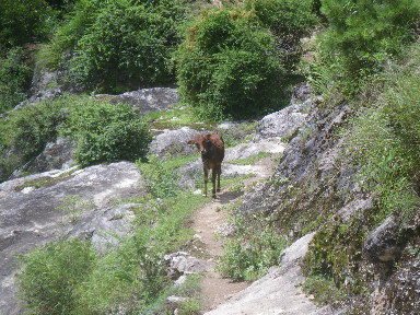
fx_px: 1699
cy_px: 158
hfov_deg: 14.1
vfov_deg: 10.6
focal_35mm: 140
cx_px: 210
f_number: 5.5
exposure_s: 1/250
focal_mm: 25
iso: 64
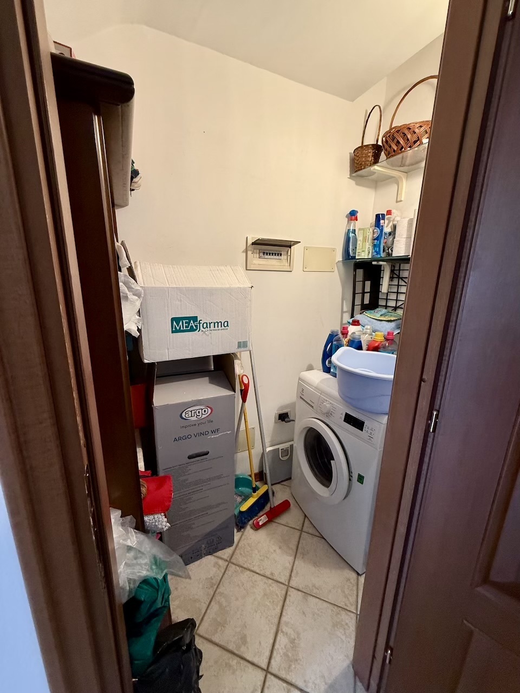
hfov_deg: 85.7
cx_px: 260
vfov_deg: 102.1
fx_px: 280
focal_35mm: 14
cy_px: 346
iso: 200
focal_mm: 2.22
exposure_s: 1/50
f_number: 2.2
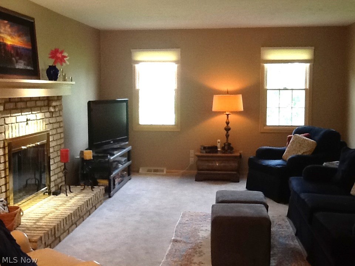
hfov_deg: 42.9
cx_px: 178
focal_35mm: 44
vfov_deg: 32.9
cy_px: 133
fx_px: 451
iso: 100
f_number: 2.4
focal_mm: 2.03
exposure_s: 1/33
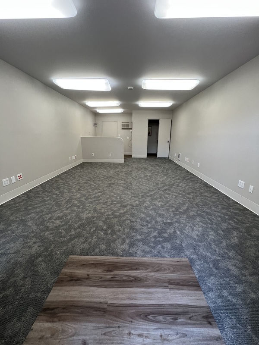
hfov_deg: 89.9
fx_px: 130
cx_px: 130
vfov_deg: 106.2
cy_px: 172
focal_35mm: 13
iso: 125
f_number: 1.8
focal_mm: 1.57
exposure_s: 1/120
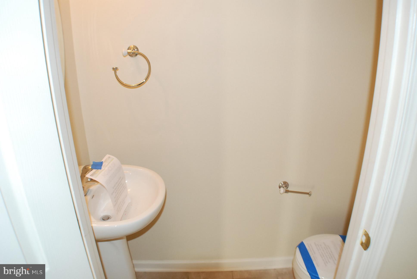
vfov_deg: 40.1
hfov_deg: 57.2
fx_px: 383
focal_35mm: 33
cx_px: 208
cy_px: 140
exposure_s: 1/160
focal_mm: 22
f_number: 5
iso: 1000
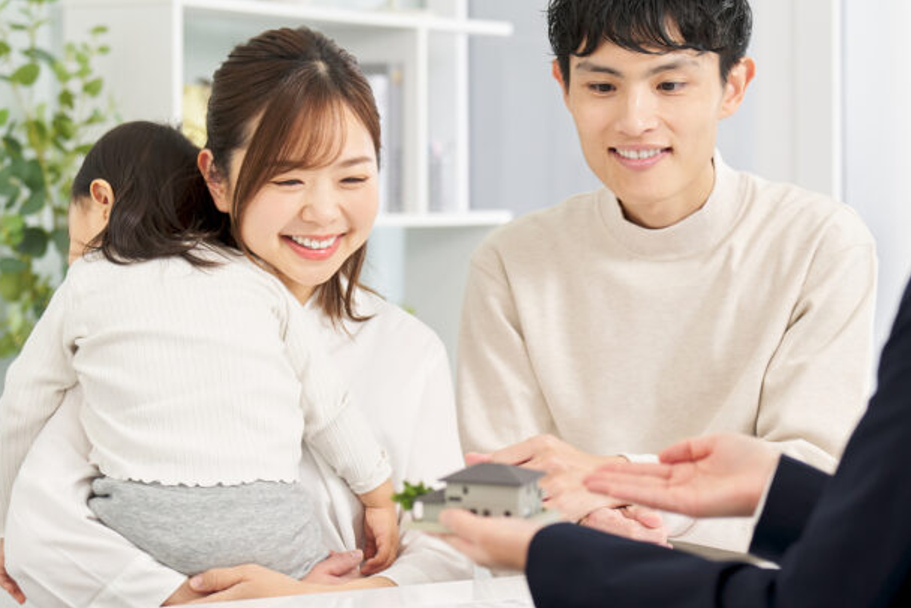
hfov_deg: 21.1
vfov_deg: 14.3
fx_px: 2430
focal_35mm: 96
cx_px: 614
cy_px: 282
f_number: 2.8
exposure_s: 1/125
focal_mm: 57
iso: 400
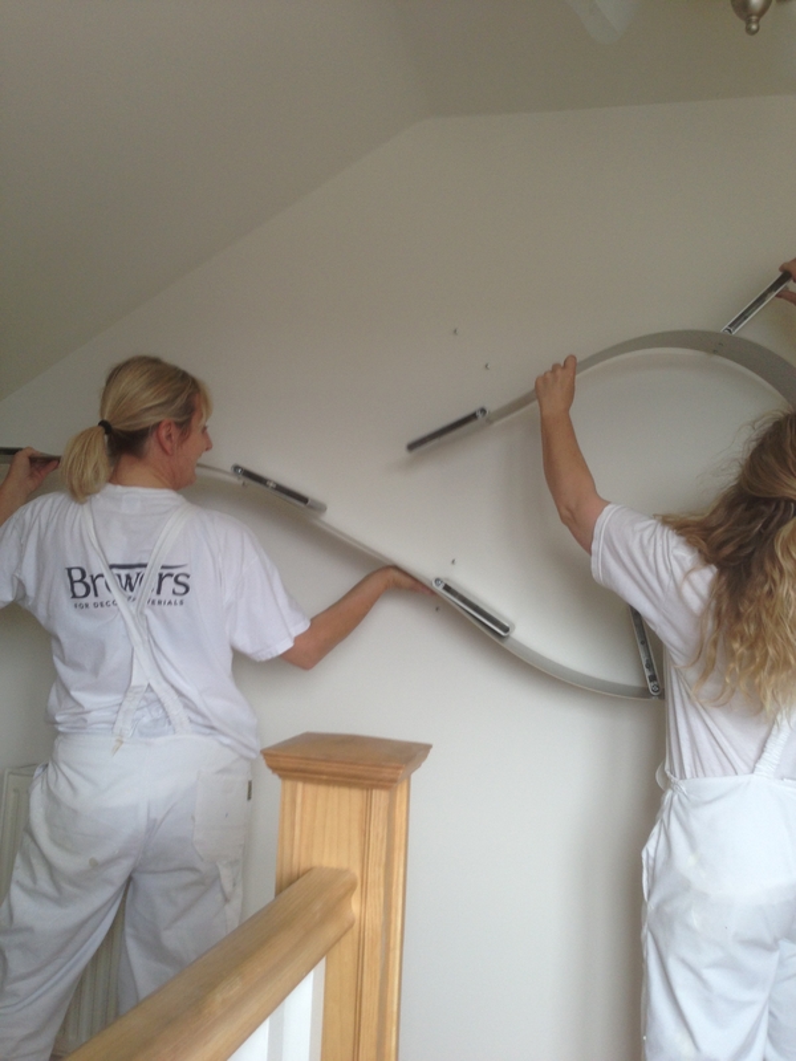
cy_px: 530
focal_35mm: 33
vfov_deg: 55.4
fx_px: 1012
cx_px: 398
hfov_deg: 42.9
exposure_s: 1/60
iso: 50
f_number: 2.4
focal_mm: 4.13
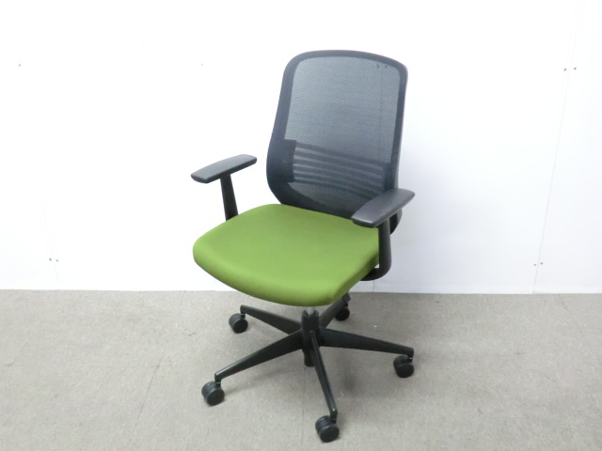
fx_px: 661
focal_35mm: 38
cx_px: 301
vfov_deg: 37.7
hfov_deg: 49.0
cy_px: 226
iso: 800
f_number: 3.9
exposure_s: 1/20
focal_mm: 6.9
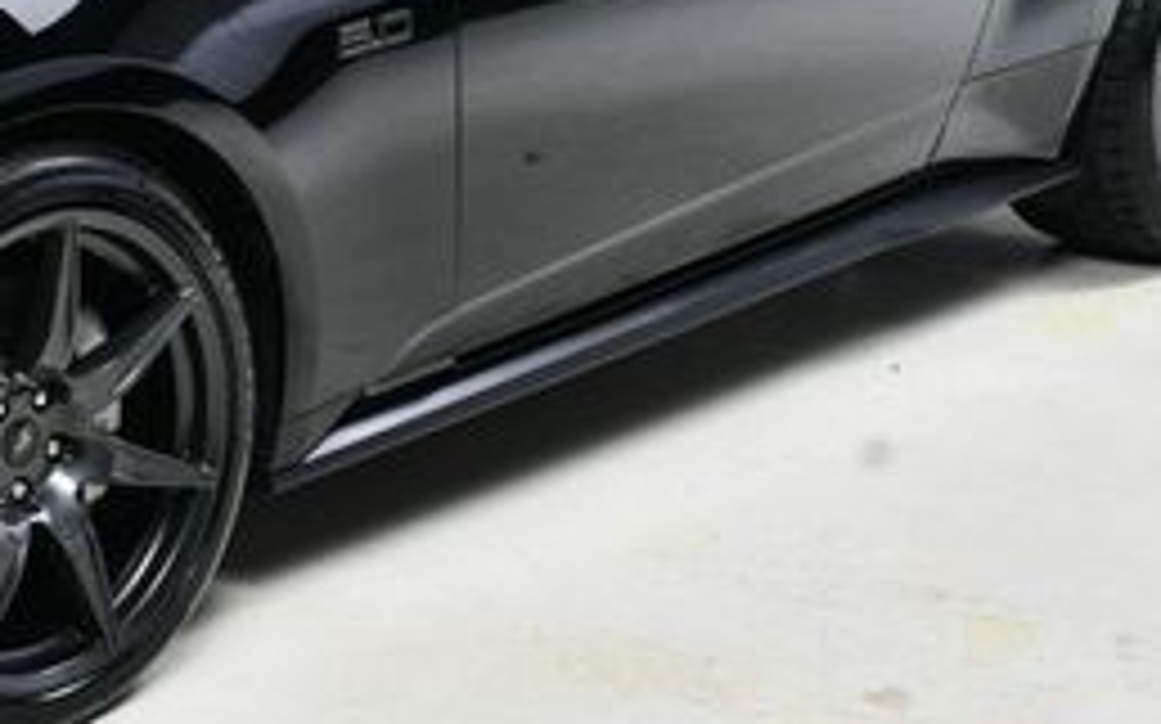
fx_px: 2878
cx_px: 36
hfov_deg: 22.1
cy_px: 139
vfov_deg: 14.3
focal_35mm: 91
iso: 100
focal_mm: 24
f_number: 10
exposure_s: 1/160
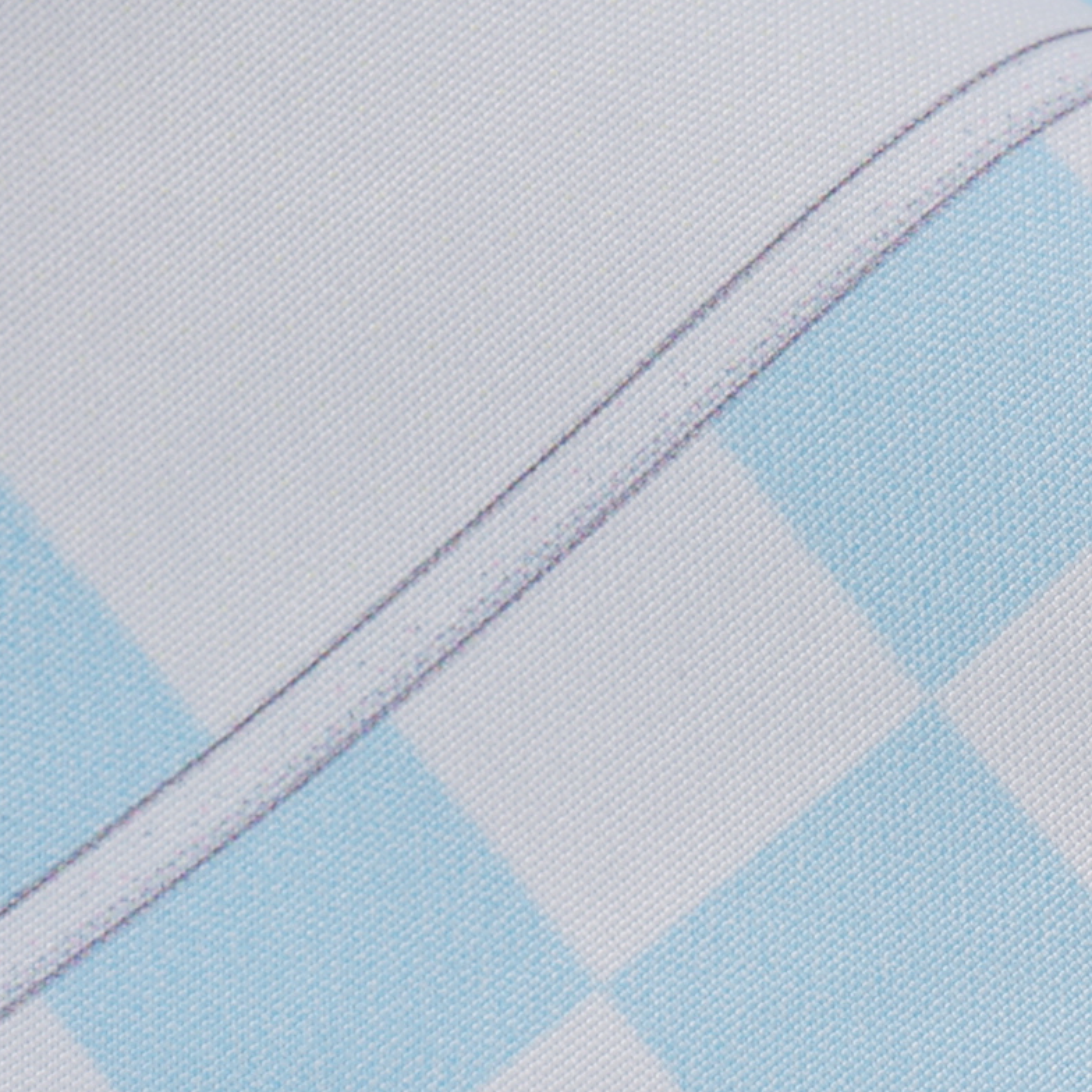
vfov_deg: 10.7
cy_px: 950
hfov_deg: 10.5
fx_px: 5818
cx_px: 1319
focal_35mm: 163
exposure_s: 1/100
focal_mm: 50
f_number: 10
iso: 160
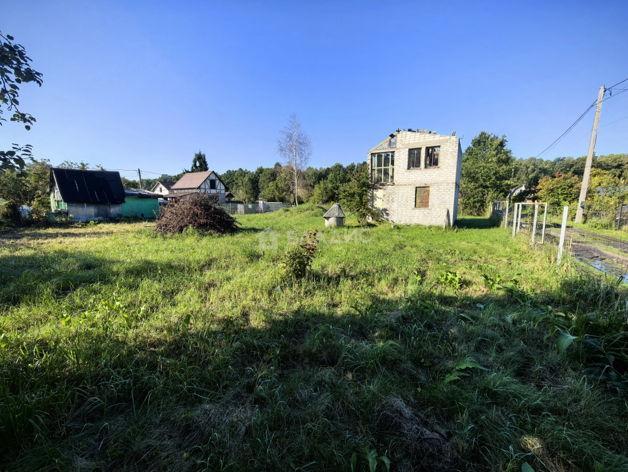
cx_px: 314
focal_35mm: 13
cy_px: 236
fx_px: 236
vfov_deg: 89.9
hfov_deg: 106.2
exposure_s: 1/1072
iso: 50
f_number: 2.2
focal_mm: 1.76
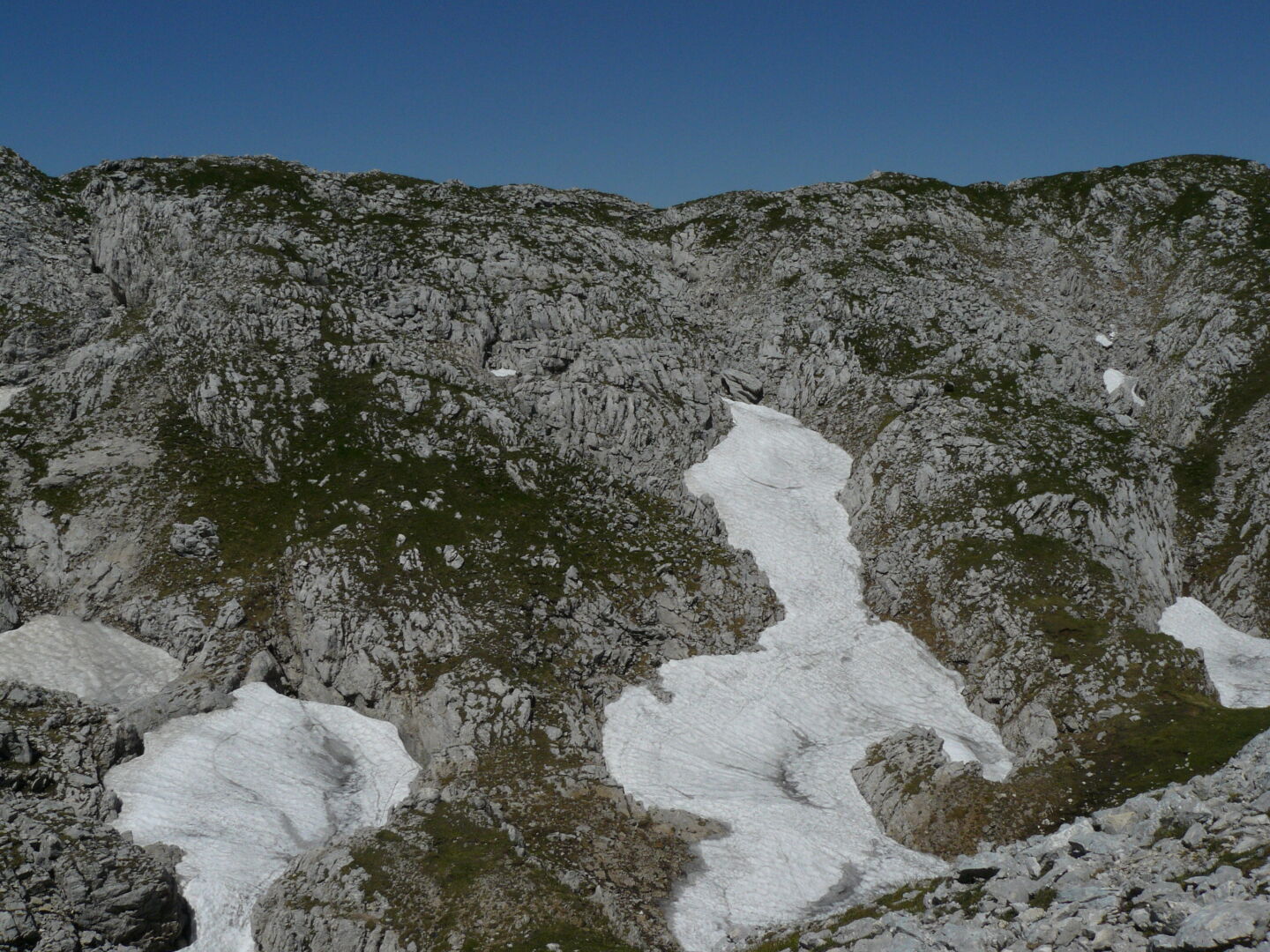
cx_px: 635
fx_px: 1321
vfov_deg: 39.7
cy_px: 476
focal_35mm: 36
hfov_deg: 51.4
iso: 100
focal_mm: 6
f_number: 8
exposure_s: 1/800
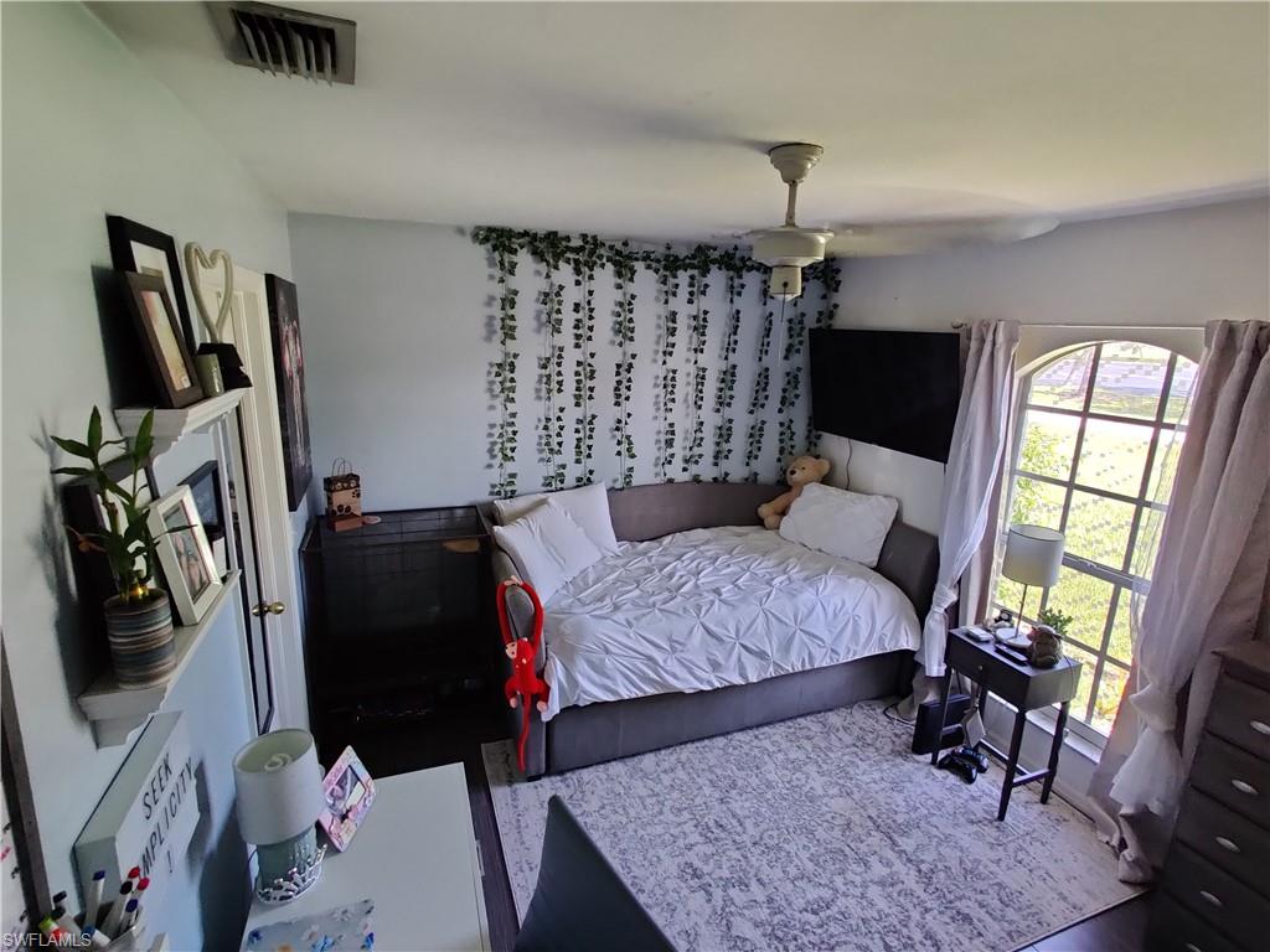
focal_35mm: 13
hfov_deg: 106.2
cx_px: 635
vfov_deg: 89.9
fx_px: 477
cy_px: 476
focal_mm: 2.25
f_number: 2.2
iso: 800
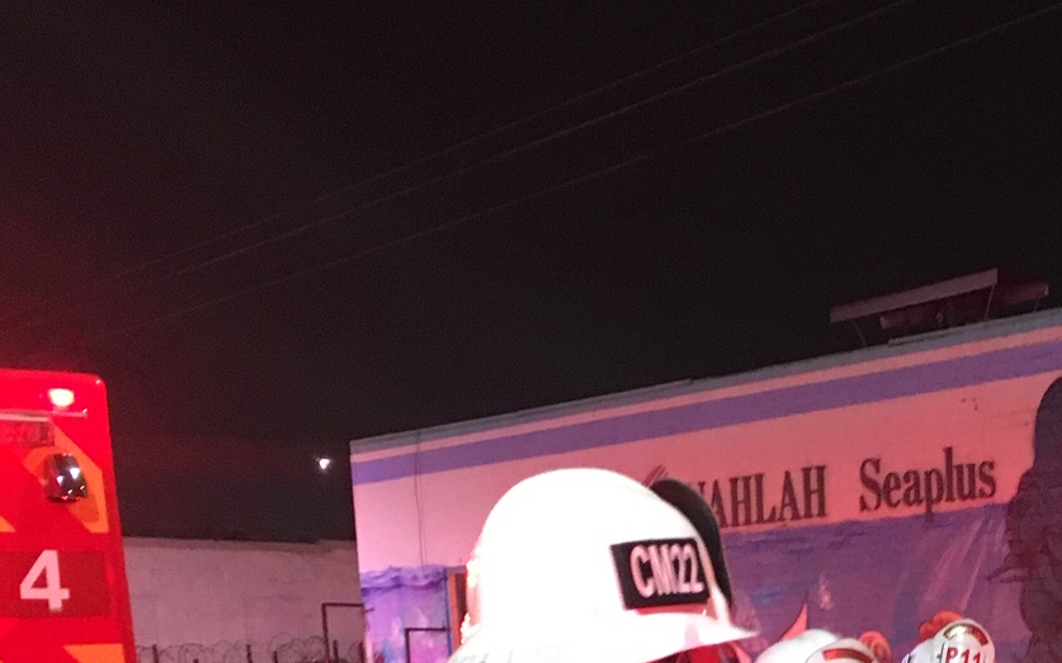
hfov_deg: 26.7
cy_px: 938
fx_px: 2142
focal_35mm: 74
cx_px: 999
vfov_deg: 16.3
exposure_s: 1/15
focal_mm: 4.15
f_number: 2.2
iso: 200
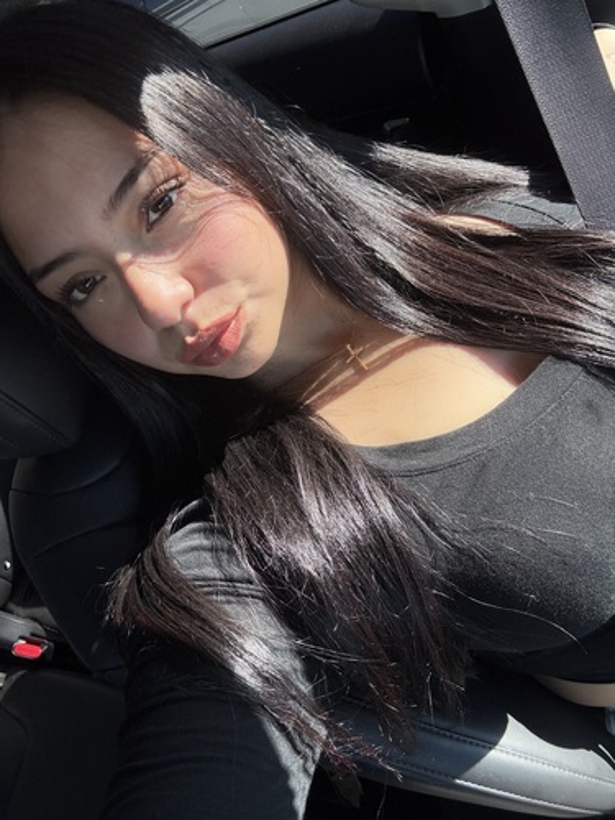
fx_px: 545
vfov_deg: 73.9
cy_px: 410
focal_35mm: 23
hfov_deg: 58.9
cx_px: 308
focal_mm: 2.69
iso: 25
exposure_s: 1/365
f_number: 1.9
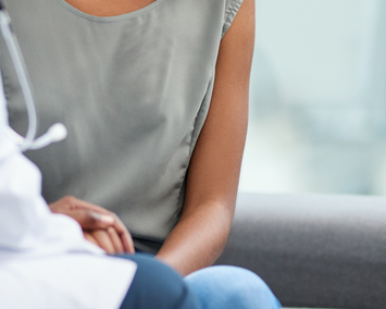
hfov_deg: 7.2
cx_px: 99
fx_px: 3085
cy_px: 5
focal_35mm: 270
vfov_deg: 5.7
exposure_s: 1/250
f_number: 1.8
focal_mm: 85
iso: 500
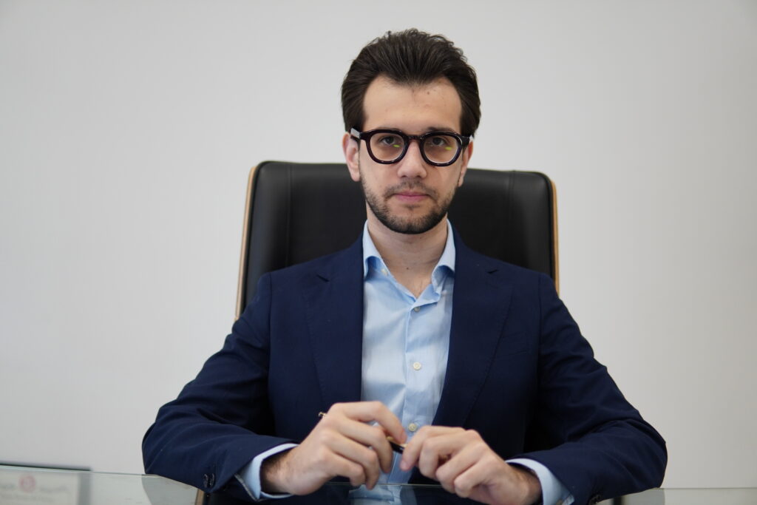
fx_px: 946
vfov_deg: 29.9
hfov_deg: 43.6
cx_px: 378
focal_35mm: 45
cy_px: 252
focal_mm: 30
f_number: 1.4
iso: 320
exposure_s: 1/250
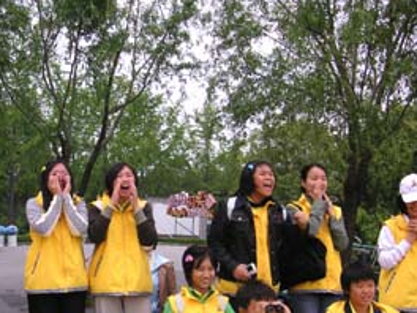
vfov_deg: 25.9
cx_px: 109
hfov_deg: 33.7
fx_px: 675
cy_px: 223
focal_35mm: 56
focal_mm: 6.1
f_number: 2.8
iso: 50
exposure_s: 1/750
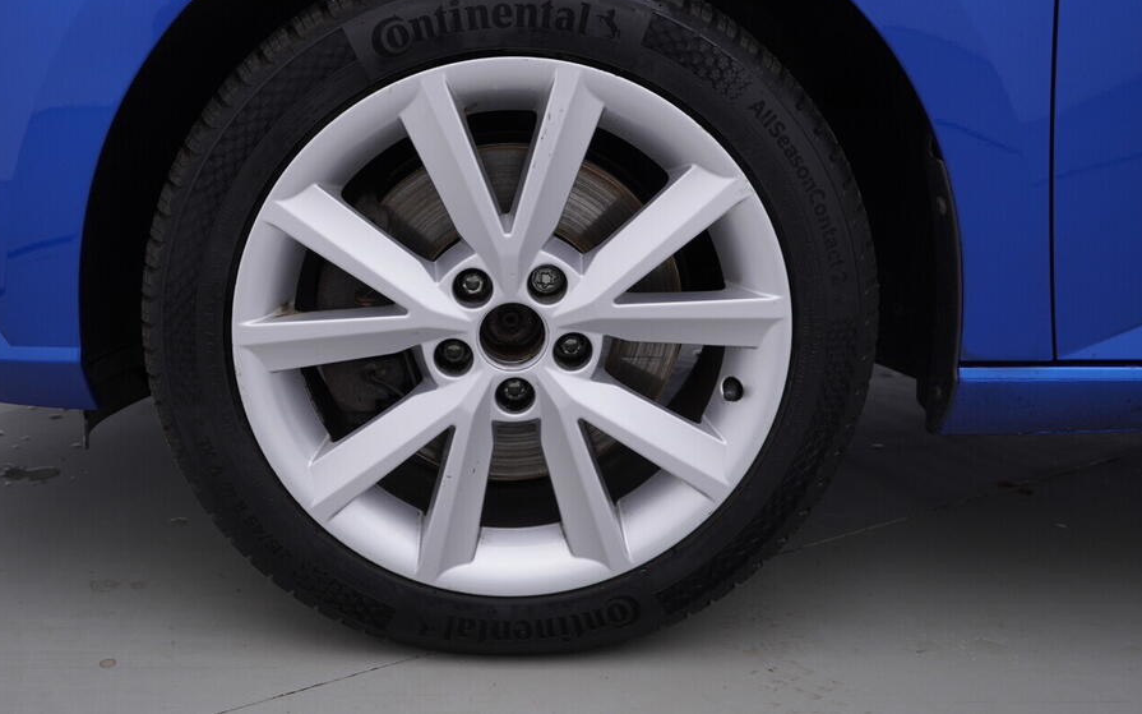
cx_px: 498
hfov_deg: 47.1
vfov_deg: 30.4
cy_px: 279
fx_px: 1307
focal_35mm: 42
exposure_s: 1/80
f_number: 4
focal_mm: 24
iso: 125
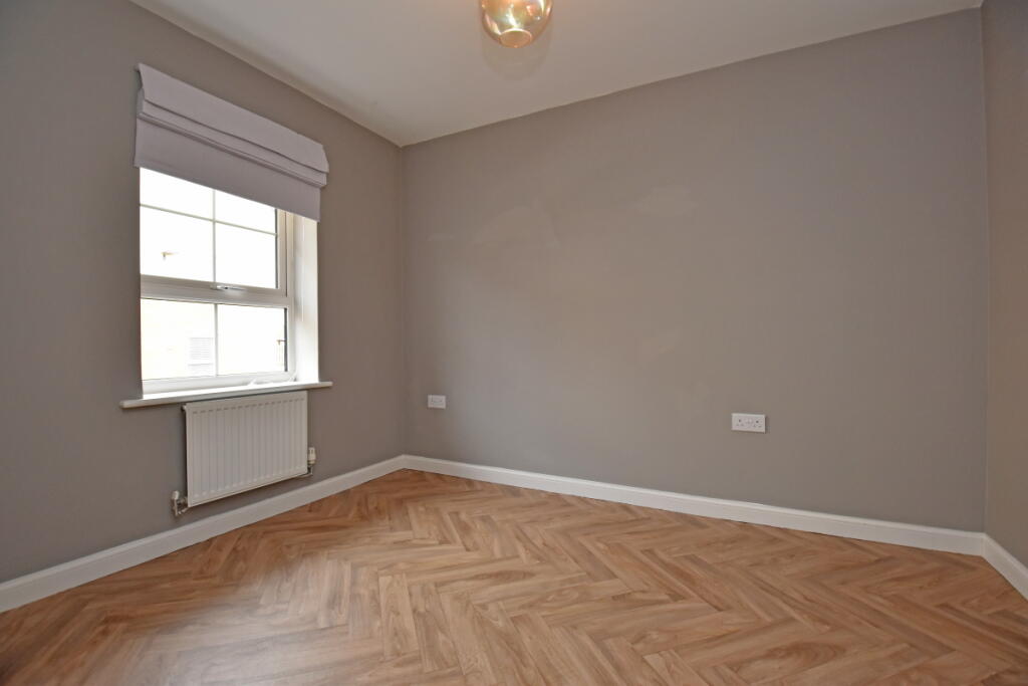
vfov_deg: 77.3
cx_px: 514
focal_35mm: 15
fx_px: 428
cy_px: 343
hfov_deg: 100.4
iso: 800
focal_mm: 10
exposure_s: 1/160
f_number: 4.5
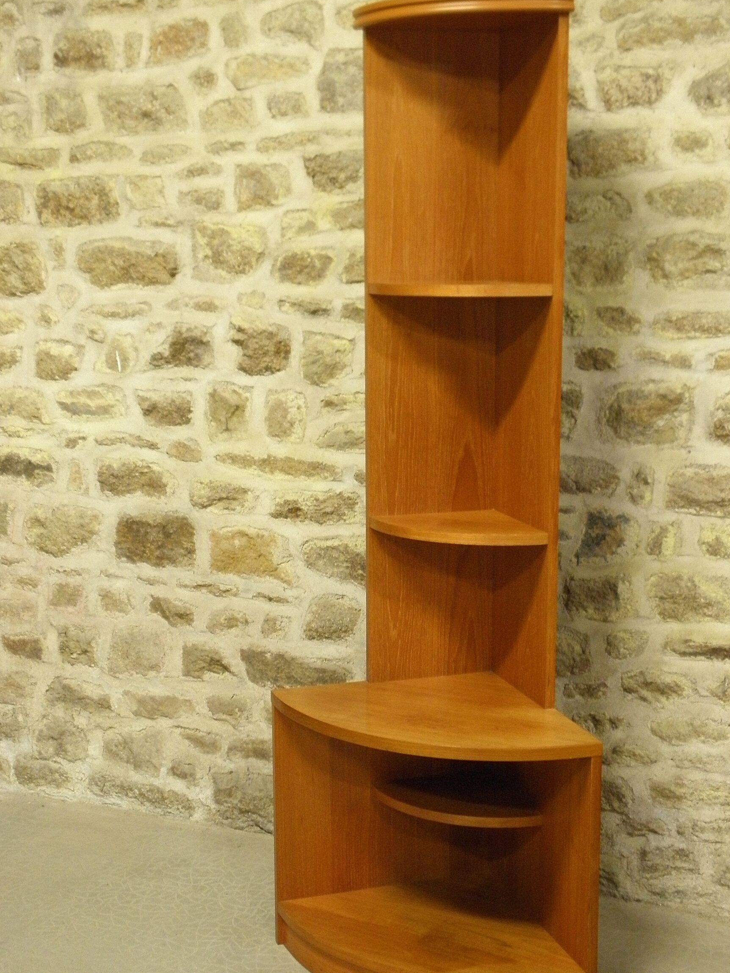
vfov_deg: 38.9
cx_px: 386
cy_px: 511
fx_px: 1378
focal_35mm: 49
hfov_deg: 29.7
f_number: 3.9
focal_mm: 7.9
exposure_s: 1/8
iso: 320
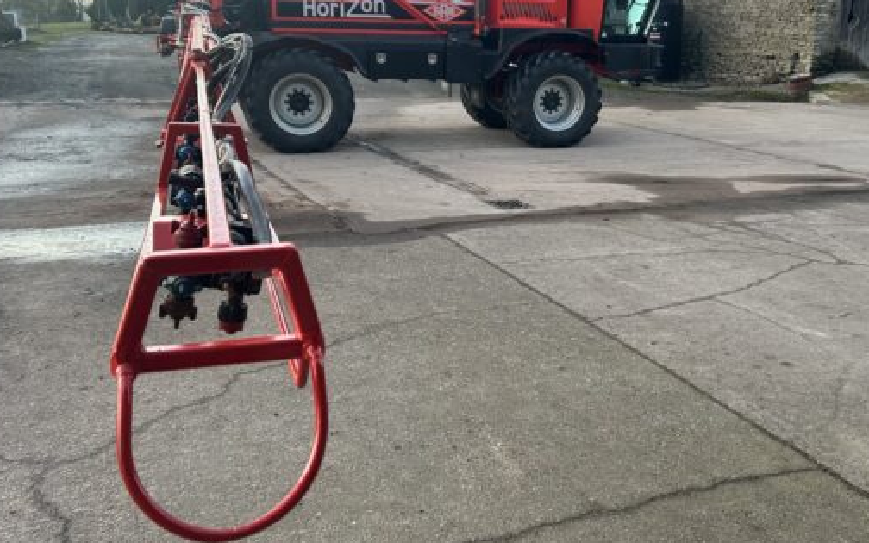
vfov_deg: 36.2
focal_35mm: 35
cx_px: 474
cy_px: 221
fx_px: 829
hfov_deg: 55.2
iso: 125
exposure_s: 1/121
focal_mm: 5.7
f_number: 1.5
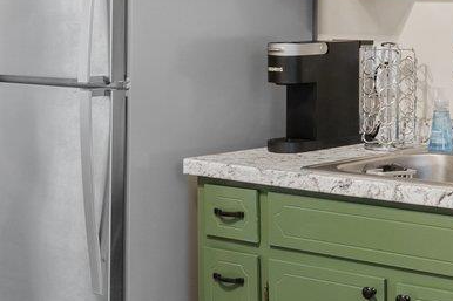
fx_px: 1069
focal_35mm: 85
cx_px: 451
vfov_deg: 15.8
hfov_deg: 23.0
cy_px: 18
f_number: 9
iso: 250
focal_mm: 16
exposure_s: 1.6
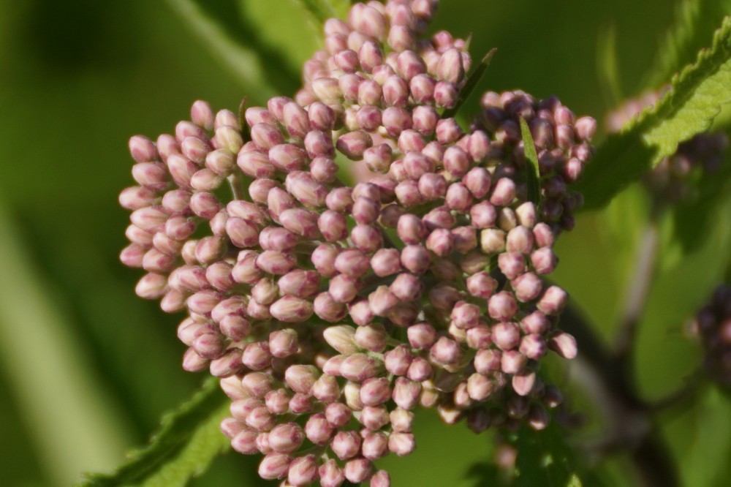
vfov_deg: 3.7
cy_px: 244
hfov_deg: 5.5
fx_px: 7612
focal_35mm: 375
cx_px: 366
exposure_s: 1/400
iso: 250
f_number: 6.3
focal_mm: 250
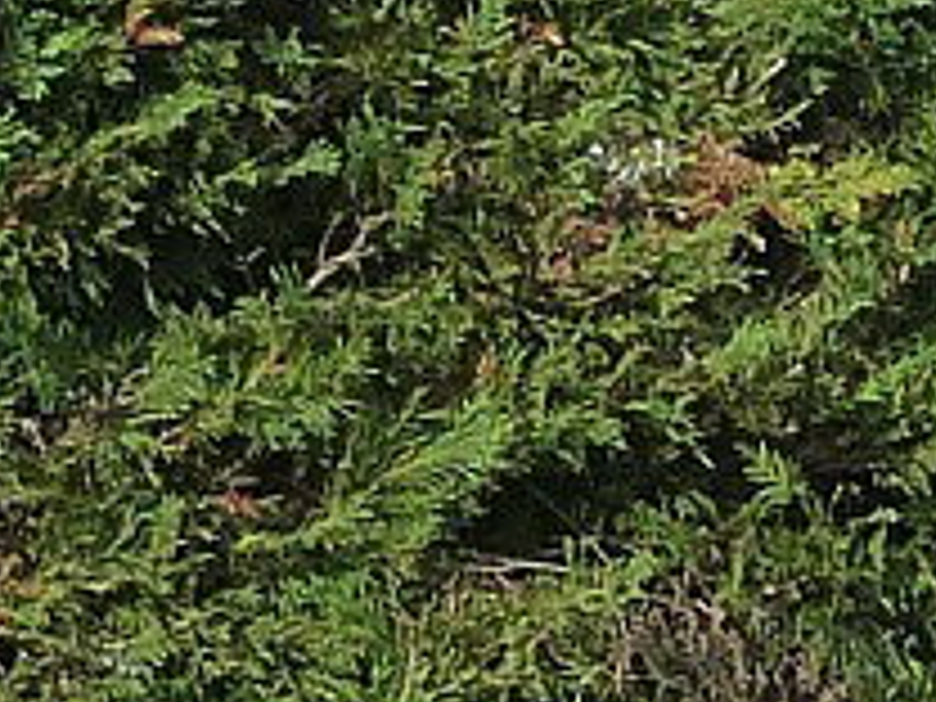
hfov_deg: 5.3
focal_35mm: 375
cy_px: -814
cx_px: 1202
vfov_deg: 3.9
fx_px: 10140
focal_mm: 7.6
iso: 160
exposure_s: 1/640
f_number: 4.1
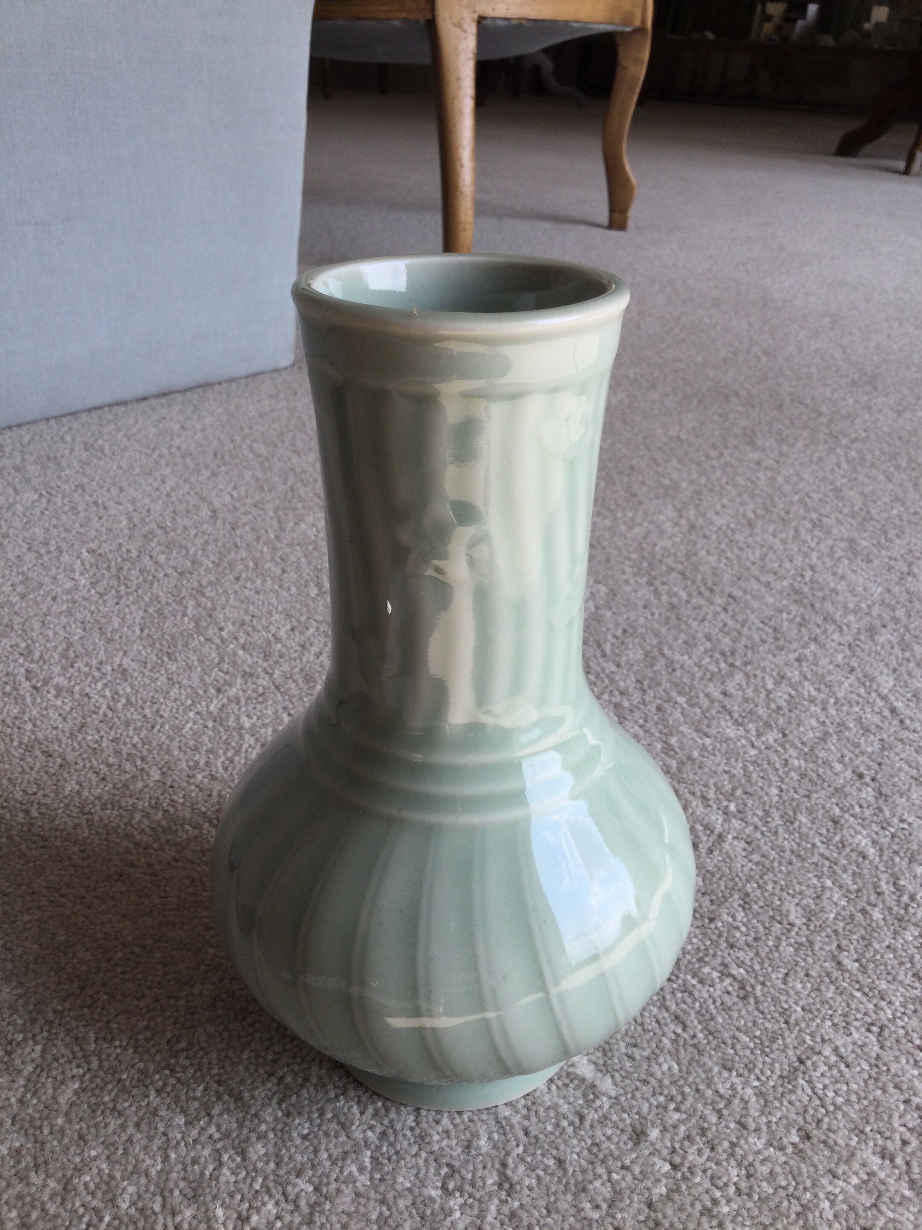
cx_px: 461
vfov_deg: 58.4
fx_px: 1101
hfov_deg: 45.4
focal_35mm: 31
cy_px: 615
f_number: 2.4
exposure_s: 1/194
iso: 25
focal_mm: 3.3
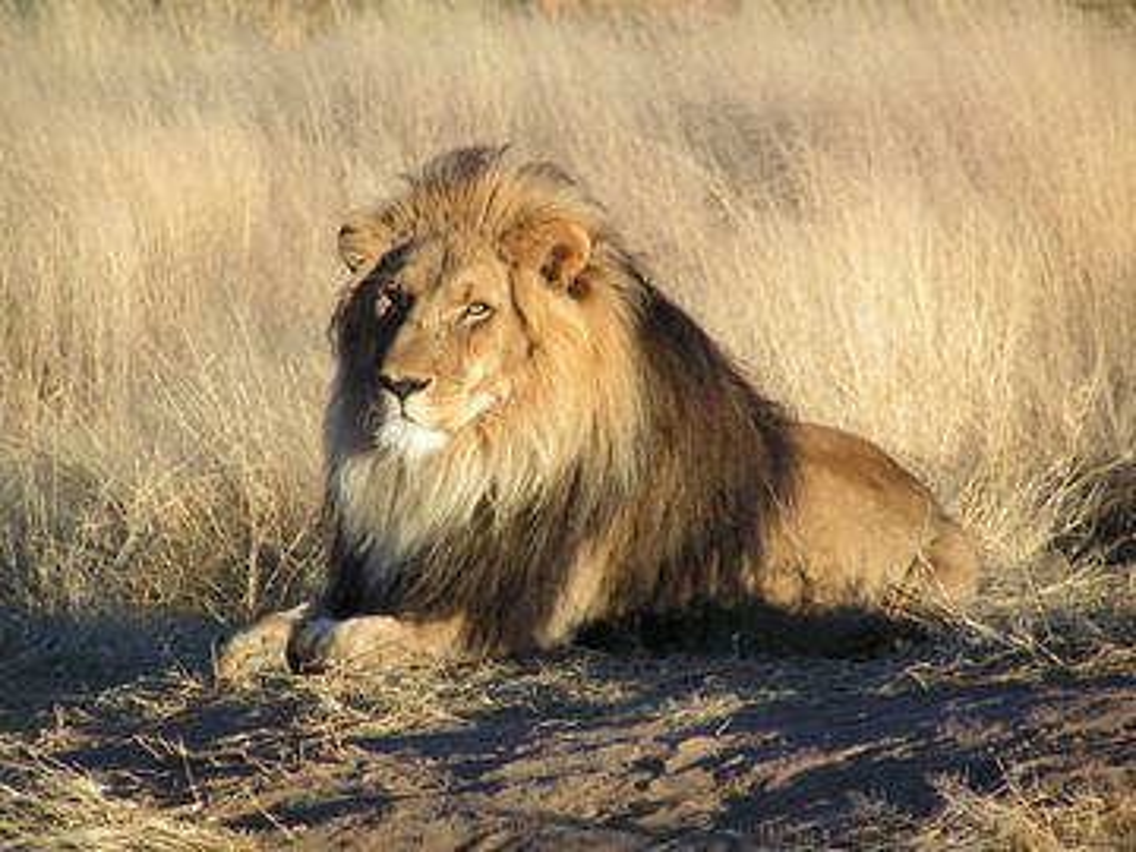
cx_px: 568
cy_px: 426
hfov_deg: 5.2
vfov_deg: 3.9
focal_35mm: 380
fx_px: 12471
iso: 50
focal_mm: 63
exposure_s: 1/400
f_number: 3.7
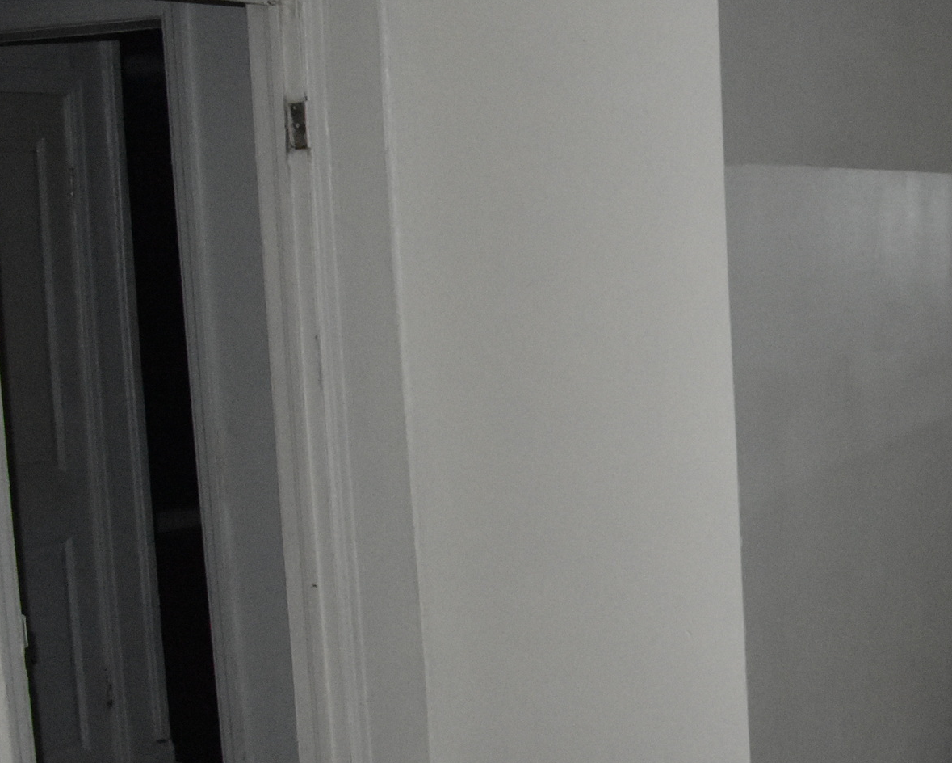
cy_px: 430
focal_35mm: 66
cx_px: 1113
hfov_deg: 25.9
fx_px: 1860
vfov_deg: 23.1
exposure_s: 1/60
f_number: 3.5
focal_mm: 18
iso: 4000
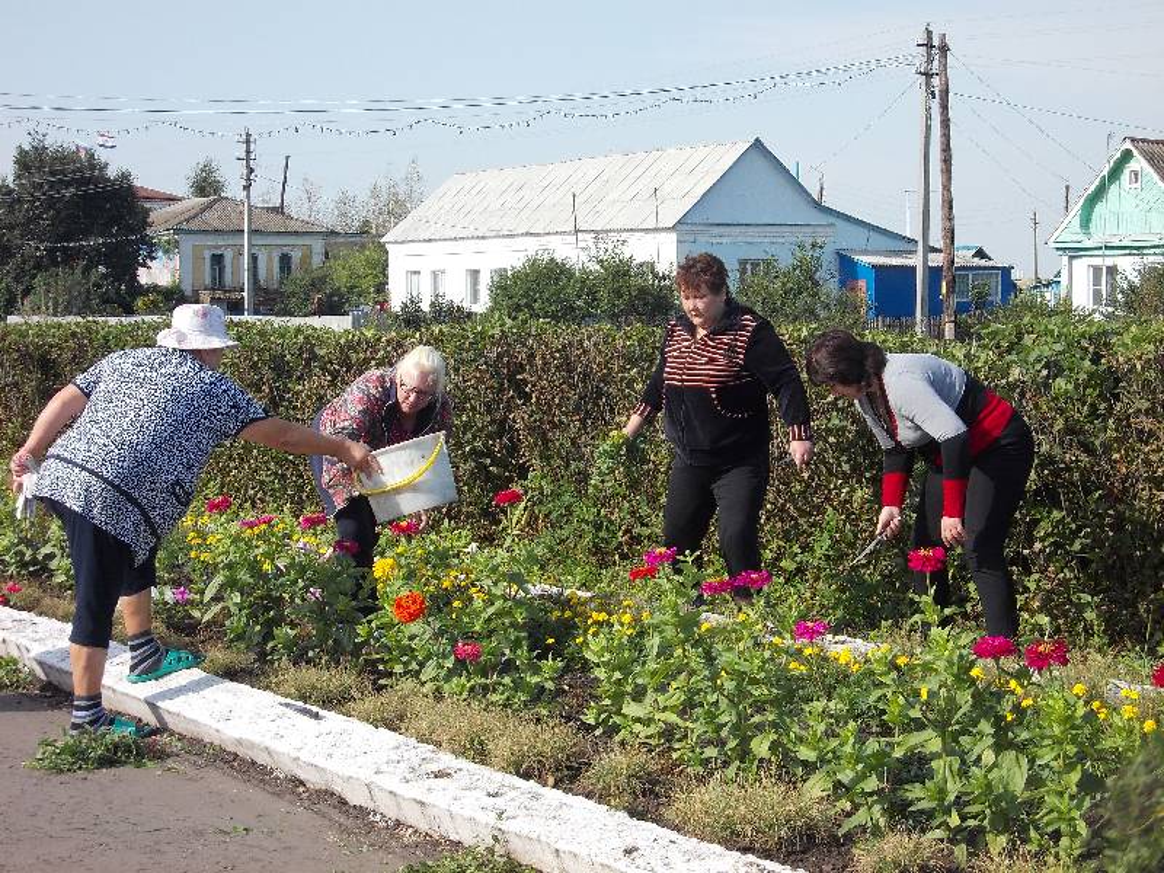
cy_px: 436
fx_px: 2387
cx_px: 582
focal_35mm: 71
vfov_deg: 20.7
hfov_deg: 27.4
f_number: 4.3
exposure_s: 1/320
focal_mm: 10
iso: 80
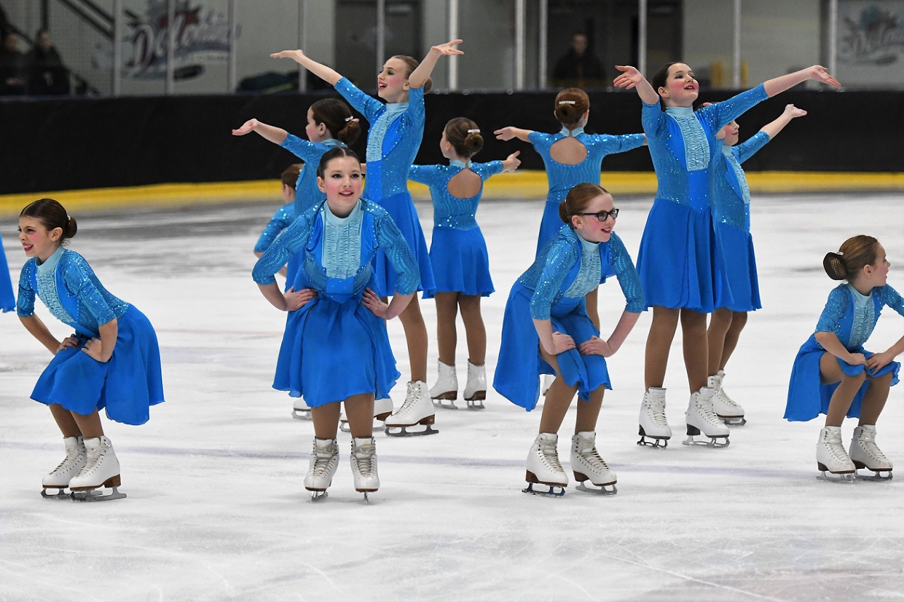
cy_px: 301
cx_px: 452
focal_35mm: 168
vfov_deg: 8.2
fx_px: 4218
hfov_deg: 12.2
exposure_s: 1/1000
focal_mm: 112
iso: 4500
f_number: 2.8
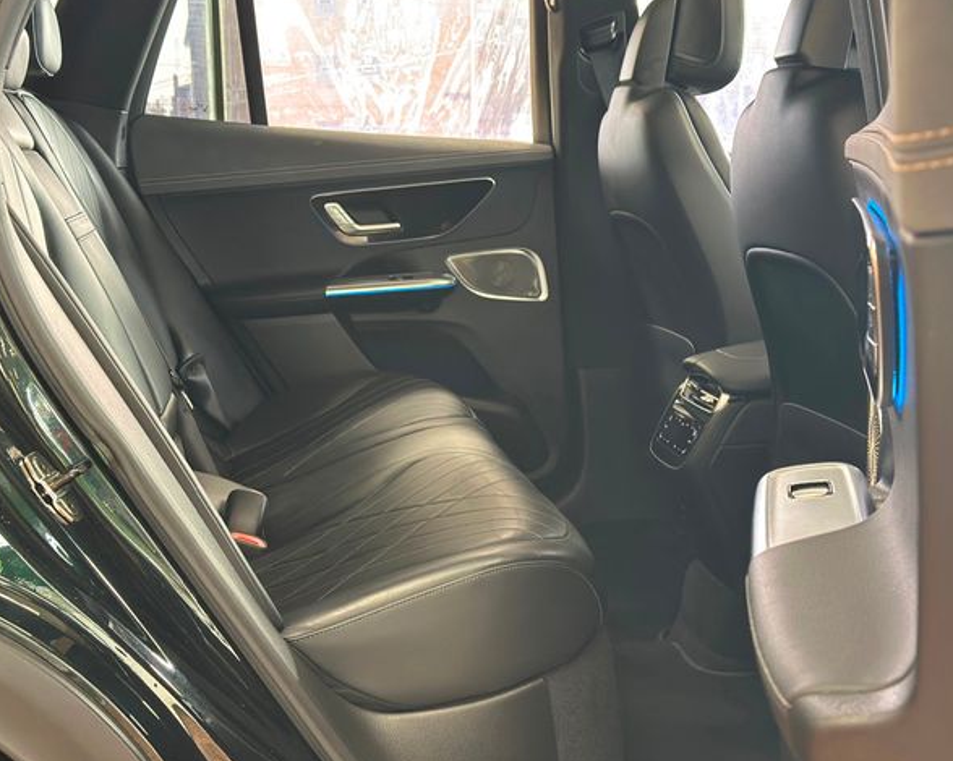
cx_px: 452
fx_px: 1438
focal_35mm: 51
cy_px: 379
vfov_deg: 29.7
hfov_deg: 36.7
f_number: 1.78
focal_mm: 6.86
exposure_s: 1/60
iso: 320
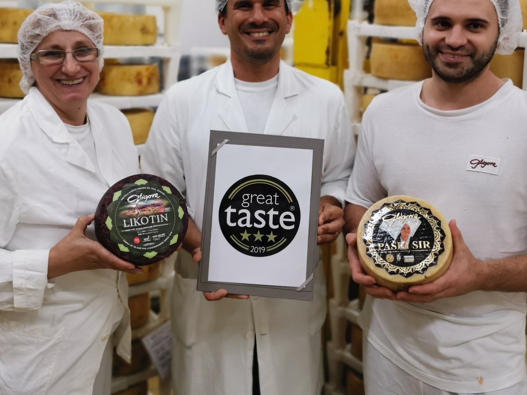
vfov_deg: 34.7
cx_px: 258
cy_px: 119
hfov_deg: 45.8
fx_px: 624
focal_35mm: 41
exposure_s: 1/100
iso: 200
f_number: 1.8
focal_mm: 5.6
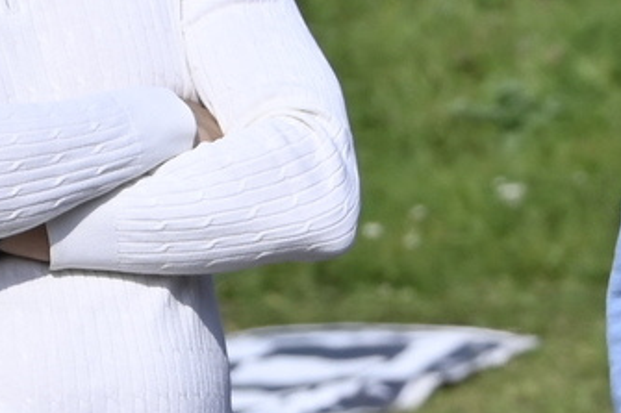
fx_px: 9224
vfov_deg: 2.6
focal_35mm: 535
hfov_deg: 3.8
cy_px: 438
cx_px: 981
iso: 160
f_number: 4
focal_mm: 70
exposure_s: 1/3200
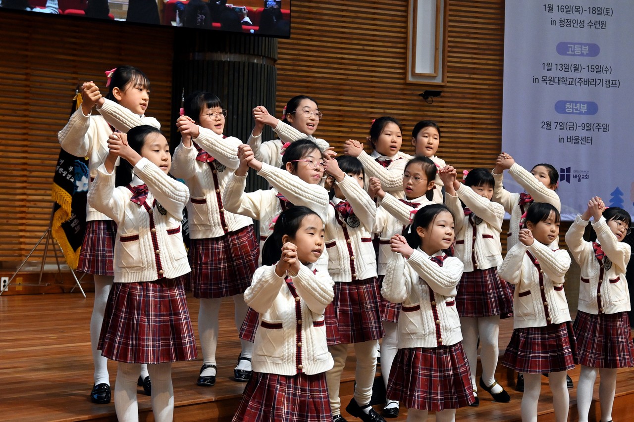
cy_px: 211
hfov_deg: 29.2
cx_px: 317
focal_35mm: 69
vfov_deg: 19.7
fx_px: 1215
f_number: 6
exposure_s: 1/500
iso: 2200
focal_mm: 46
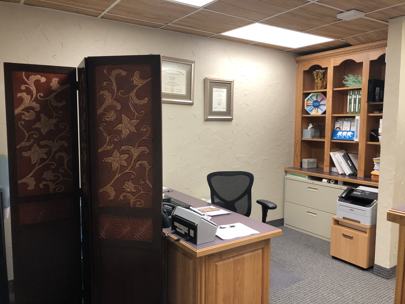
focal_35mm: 28
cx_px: 202
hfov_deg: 63.4
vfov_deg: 49.7
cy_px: 152
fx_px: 328
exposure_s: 1/24
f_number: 1.8
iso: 40
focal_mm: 3.99
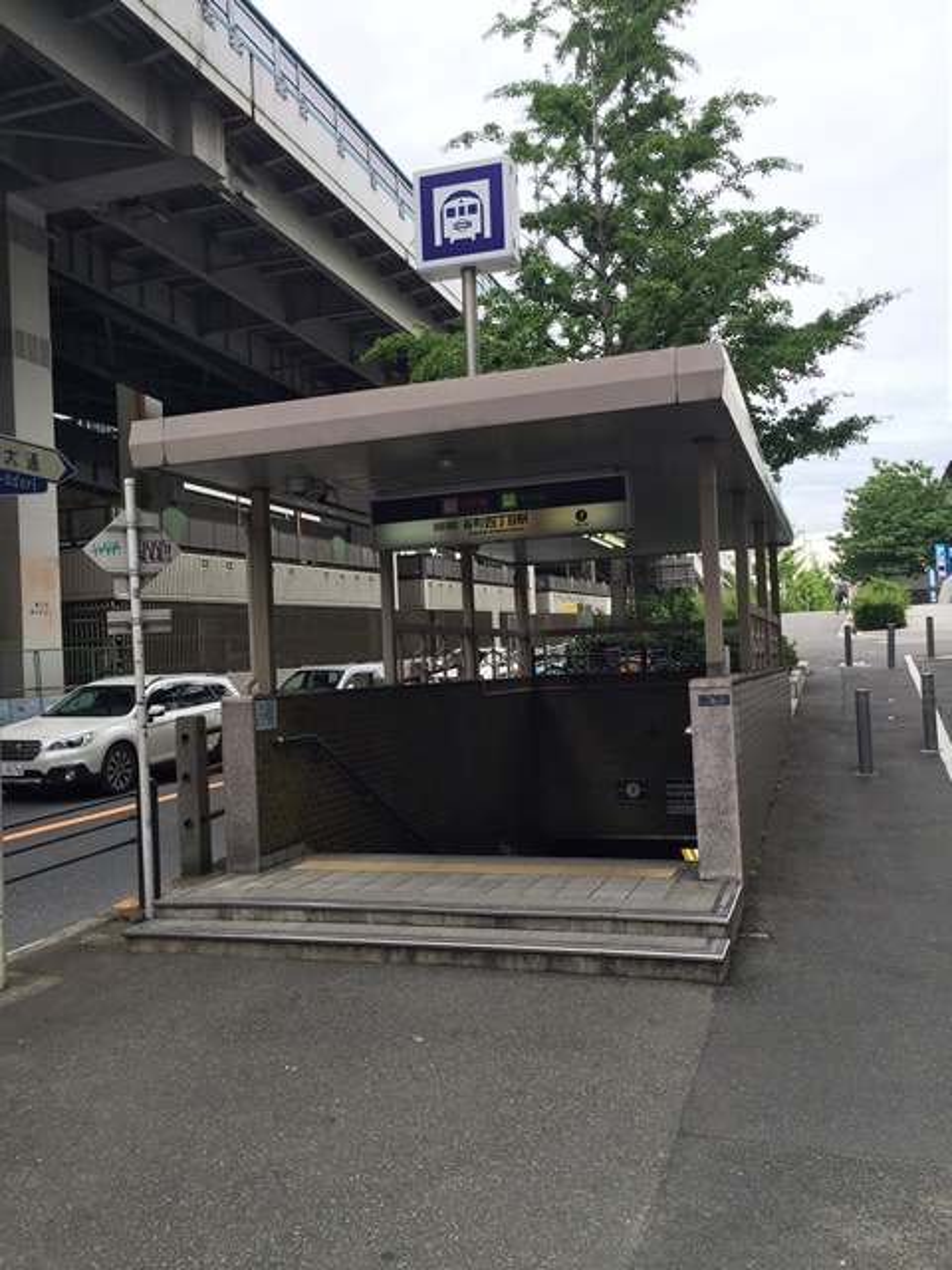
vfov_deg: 61.7
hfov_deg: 48.2
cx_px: 476
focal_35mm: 29
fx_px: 1063
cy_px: 635
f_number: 2.2
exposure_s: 1/775
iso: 32
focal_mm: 4.15
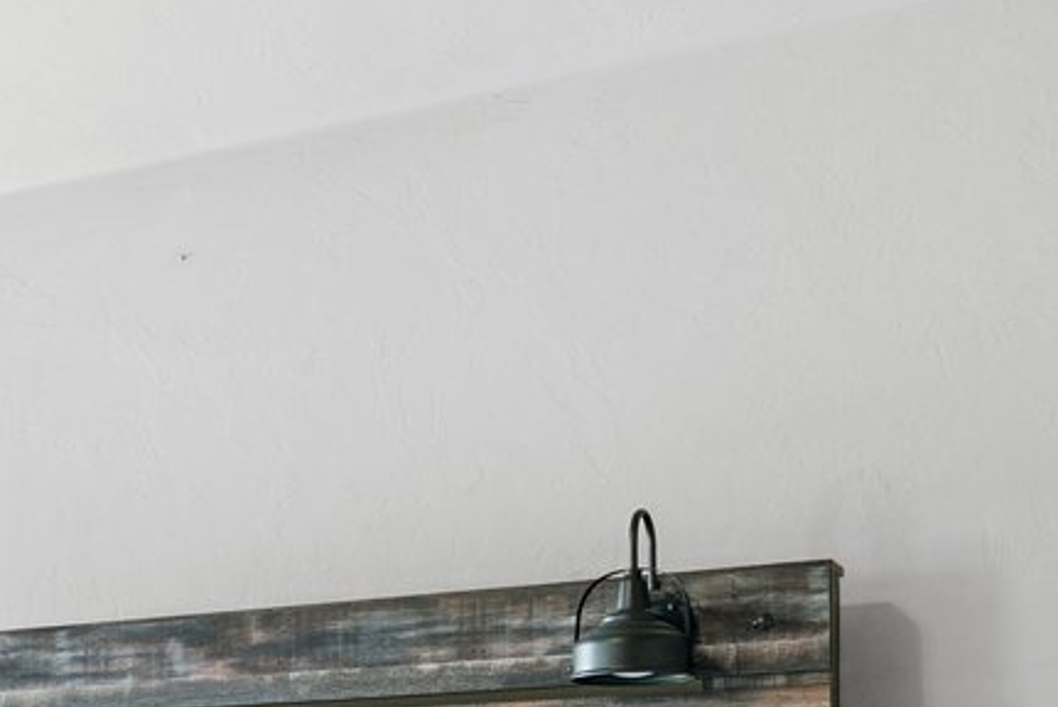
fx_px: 2235
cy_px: 879
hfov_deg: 23.7
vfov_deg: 17.1
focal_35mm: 76
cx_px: -297
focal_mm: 16
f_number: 7.1
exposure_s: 1/10
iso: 200
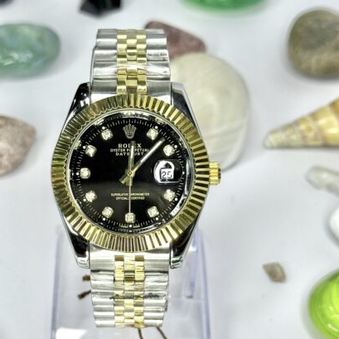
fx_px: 920
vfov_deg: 20.8
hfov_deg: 20.9
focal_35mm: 83
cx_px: 132
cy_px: 214
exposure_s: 1/265
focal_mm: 6.76
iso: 64
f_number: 1.78
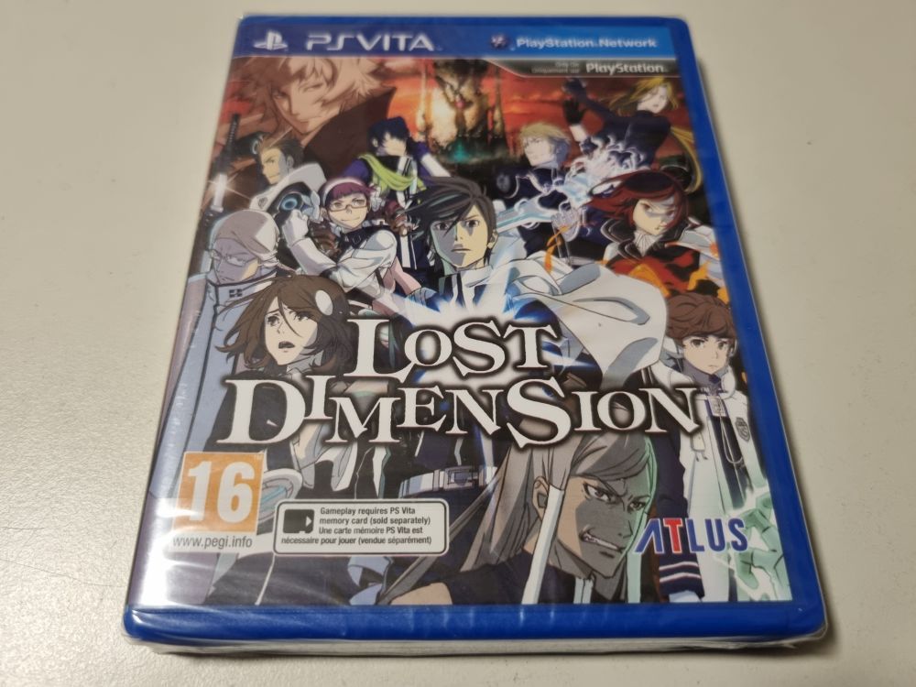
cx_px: 458
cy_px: 344
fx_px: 688
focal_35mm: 26
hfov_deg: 67.3
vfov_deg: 53.1
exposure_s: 1/50
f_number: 1.8
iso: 320
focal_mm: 5.4
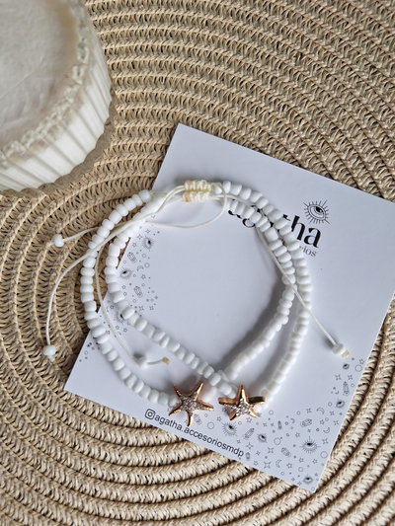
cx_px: 198
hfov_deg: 58.9
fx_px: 350
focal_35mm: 23
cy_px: 263
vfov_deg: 73.9
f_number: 1.8
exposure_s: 1/100
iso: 50
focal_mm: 5.54
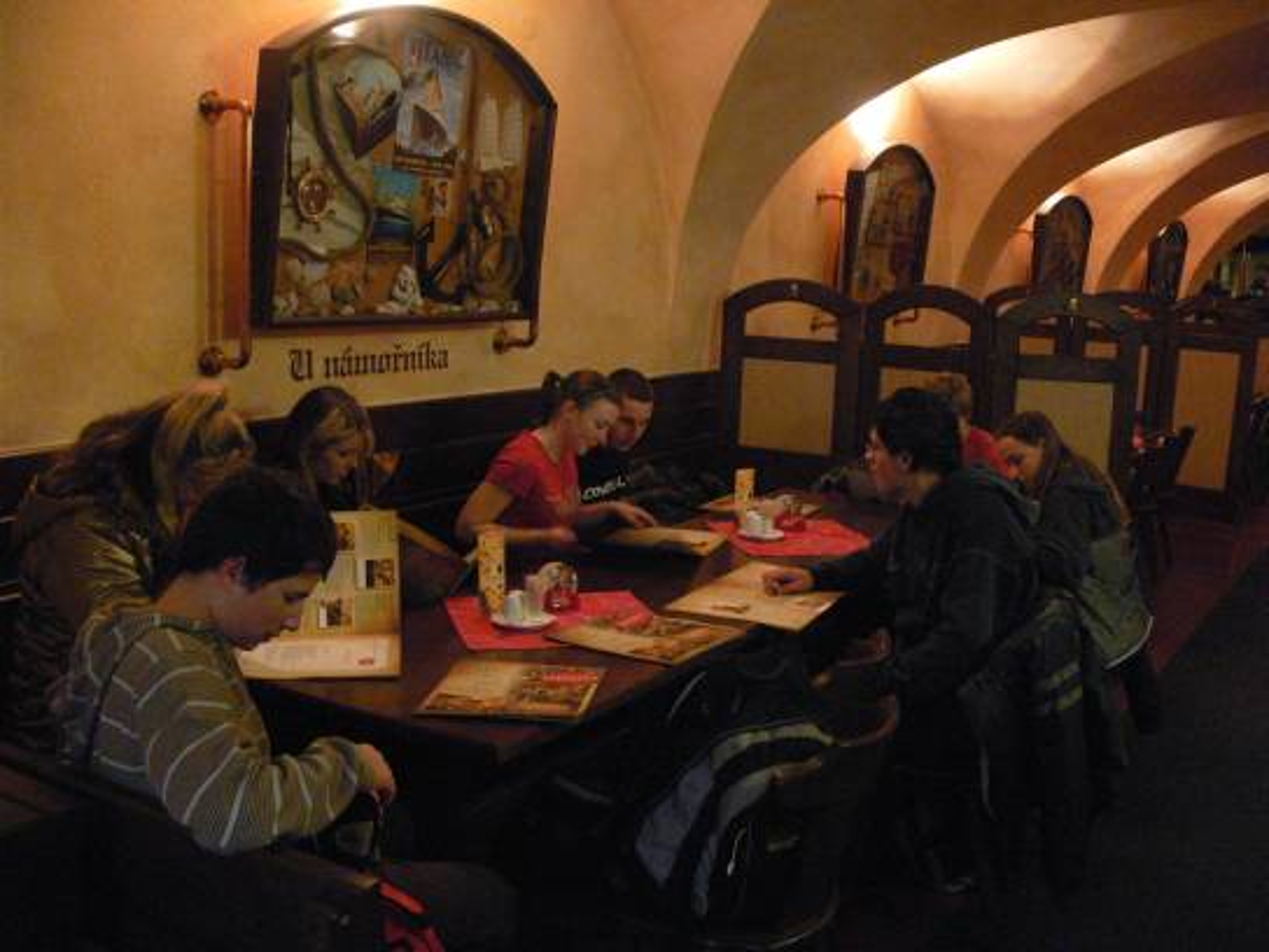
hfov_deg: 52.6
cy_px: 476
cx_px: 634
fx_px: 1283
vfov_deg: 40.7
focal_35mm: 35
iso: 400
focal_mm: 7.4
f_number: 2.8
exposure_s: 1/20
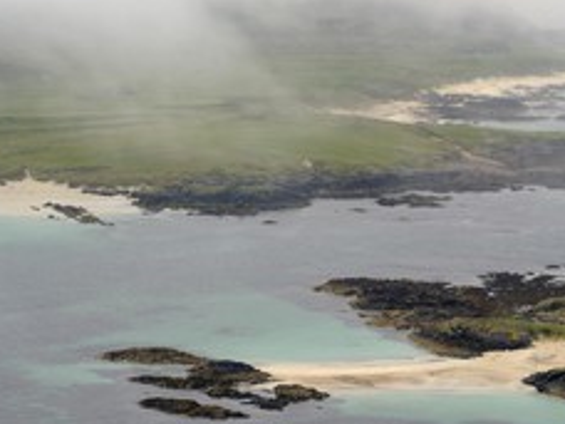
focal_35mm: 230
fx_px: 3754
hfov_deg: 8.6
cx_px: 379
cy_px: 136
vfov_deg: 6.5
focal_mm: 130
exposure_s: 1/800
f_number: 7.1
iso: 400
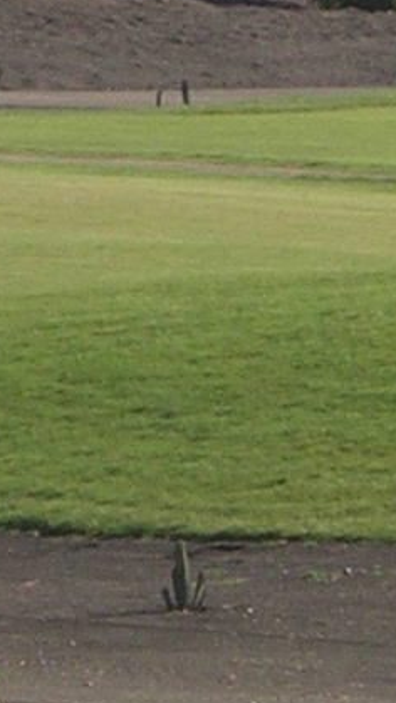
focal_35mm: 1261
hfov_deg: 1.0
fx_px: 23516
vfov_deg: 1.7
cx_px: 1136
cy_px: 116
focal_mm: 39
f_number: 5
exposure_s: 1/400
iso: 64
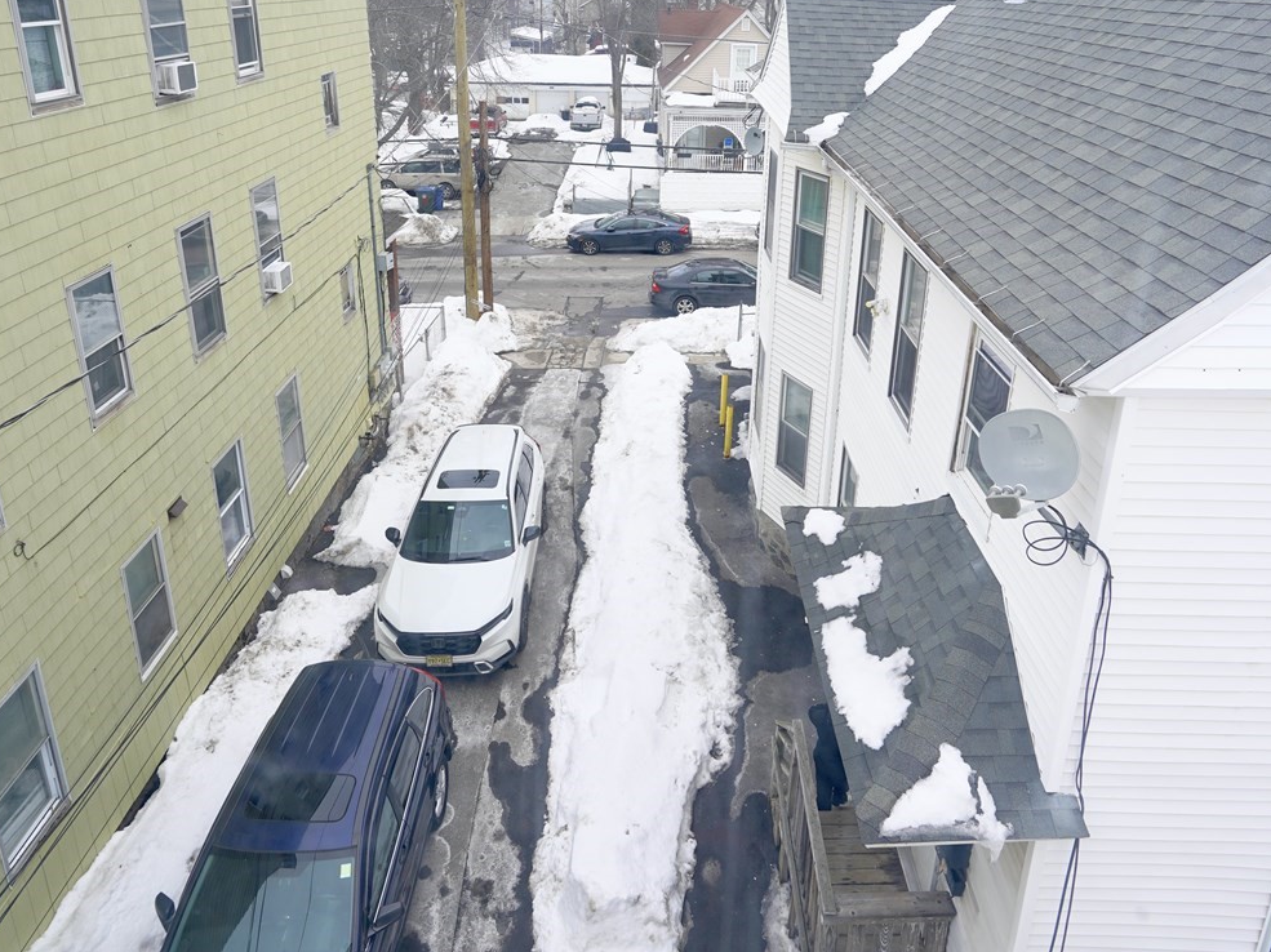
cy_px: 252
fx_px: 881
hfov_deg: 71.6
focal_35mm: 24
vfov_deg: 54.4
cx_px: 646
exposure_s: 1/160
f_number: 6.3
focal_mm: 16
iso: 100
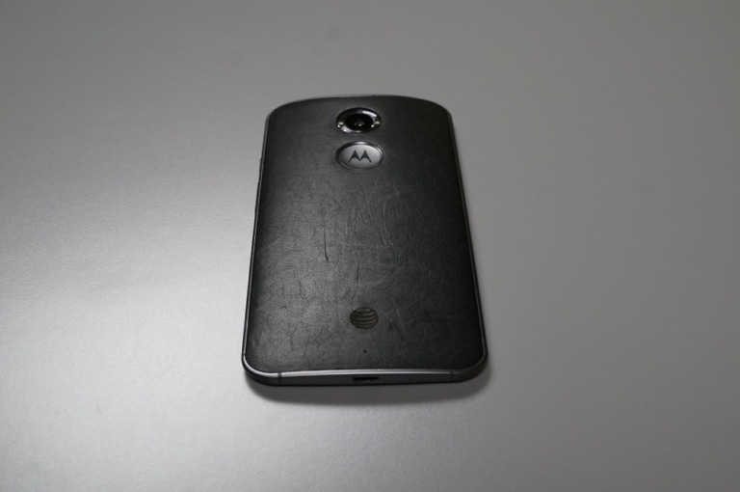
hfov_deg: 43.7
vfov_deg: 29.8
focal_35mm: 45
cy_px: 246
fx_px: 924
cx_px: 370
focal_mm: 30
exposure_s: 1/60
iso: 800
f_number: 8
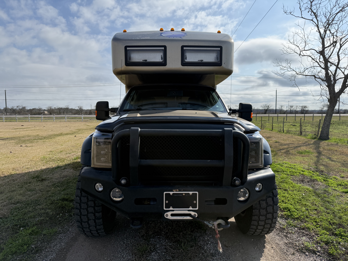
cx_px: 174
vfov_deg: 56.8
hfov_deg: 71.6
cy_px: 130
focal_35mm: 24
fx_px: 241
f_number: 1.78
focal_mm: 6.76
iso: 100
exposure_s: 1/10309
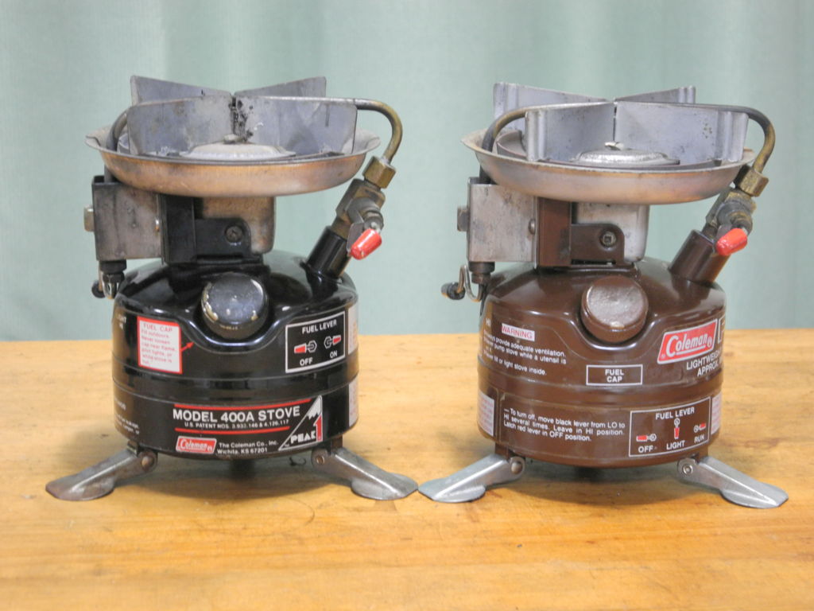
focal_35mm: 76
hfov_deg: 25.7
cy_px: 306
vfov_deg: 19.4
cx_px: 407
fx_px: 1787
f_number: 4
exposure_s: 1/5.5
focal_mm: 16.3
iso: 400
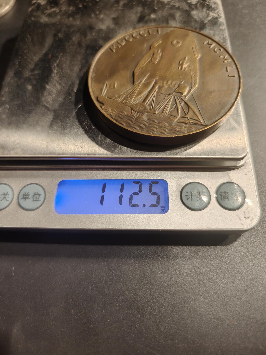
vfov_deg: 73.9
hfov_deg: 58.9
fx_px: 236
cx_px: 133
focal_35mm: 23
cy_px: 178
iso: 80
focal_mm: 6.06
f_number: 1.6
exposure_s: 1/100
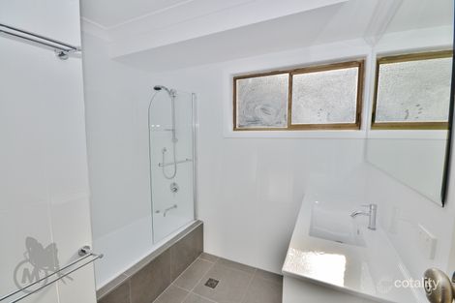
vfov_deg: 77.3
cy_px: 152
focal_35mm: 15
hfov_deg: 100.4
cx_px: 228
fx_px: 190
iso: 100
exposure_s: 1/200
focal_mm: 10
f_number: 10
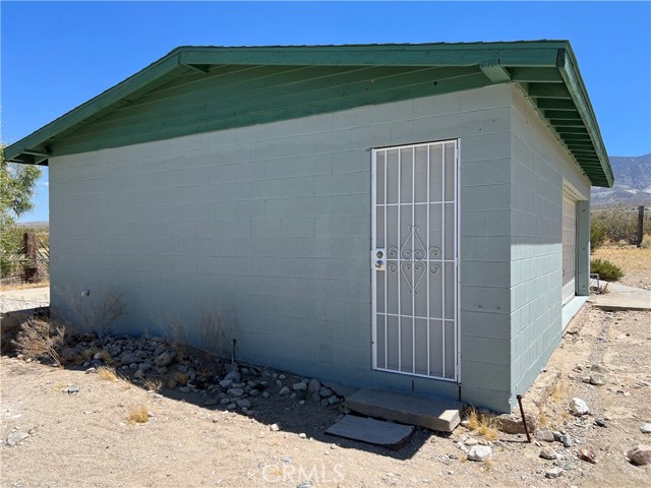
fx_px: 489
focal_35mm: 26
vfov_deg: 53.1
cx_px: 326
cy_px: 244
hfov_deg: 67.3
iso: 50
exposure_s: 1/3704
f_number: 1.5
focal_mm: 5.7
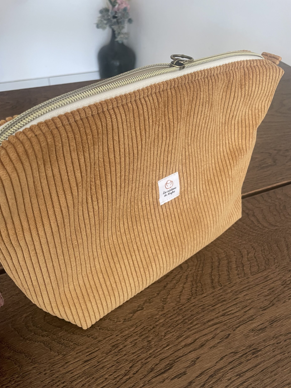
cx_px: 142
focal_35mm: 27
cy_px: 201
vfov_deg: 65.3
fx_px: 303
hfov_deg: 51.4
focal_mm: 4.2
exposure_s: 1/60
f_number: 1.6
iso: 160
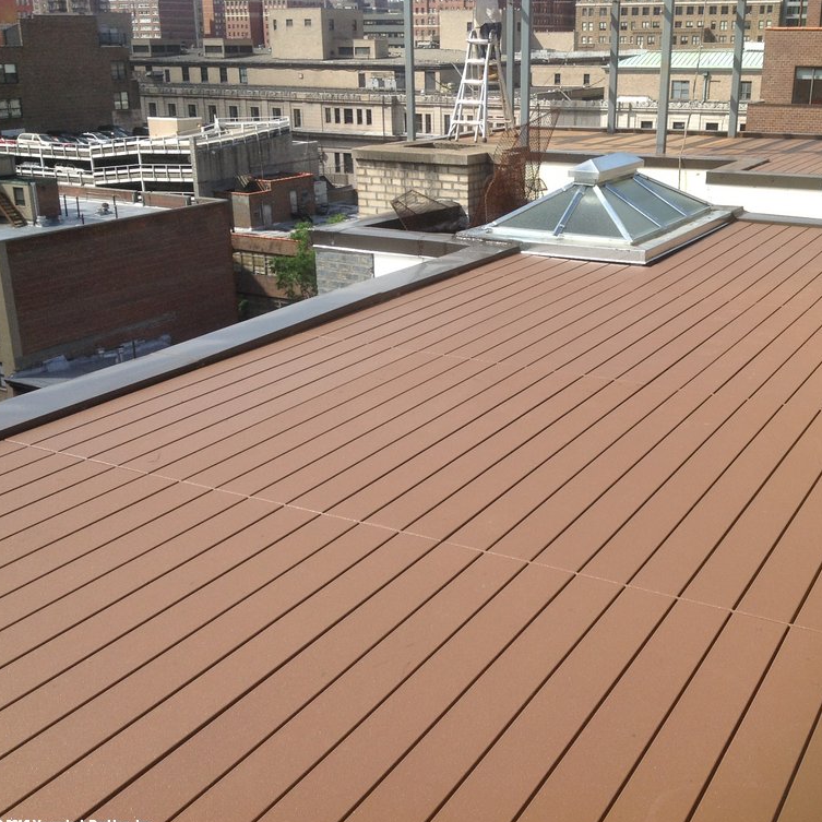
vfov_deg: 40.0
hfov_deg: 39.9
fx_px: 1128
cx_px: 495
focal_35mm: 42
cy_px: 413
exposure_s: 1/1592
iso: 50
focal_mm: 4.28
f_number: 2.4
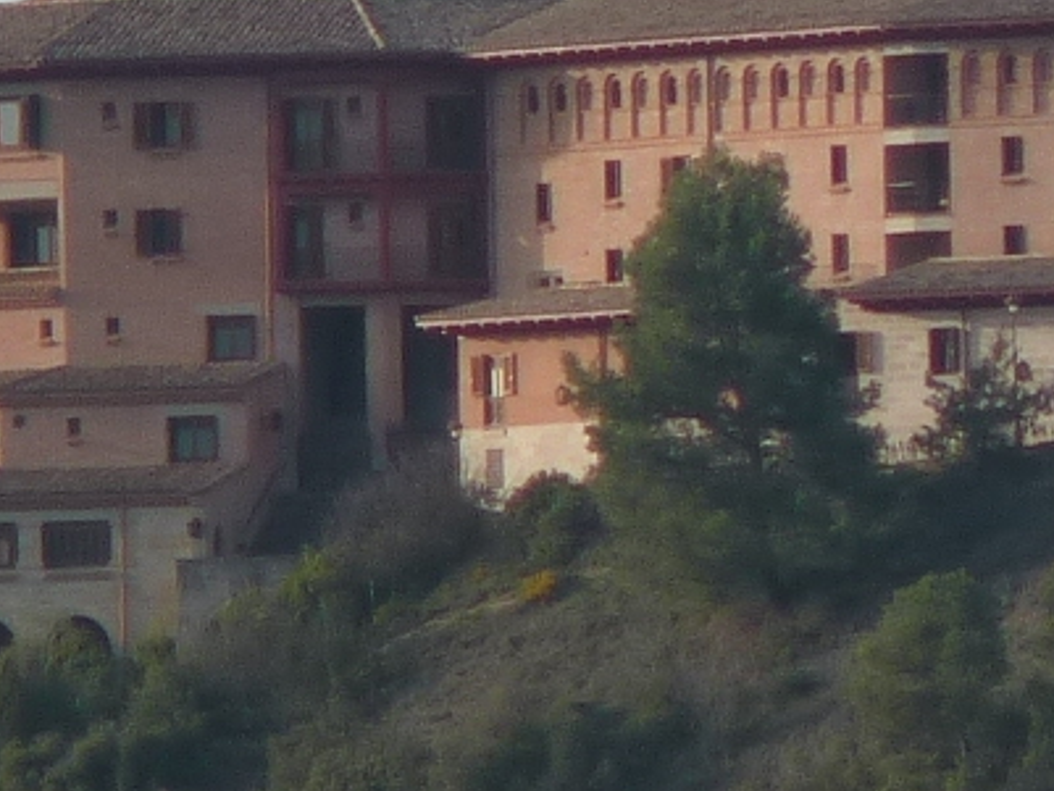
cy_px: 50
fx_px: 73189
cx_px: 263
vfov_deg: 0.6
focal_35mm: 2403
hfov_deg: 0.8
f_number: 4.4
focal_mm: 86.4
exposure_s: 1/250
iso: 80
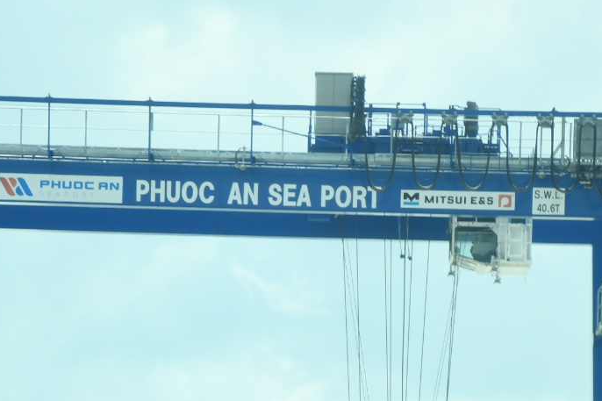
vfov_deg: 4.3
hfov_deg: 6.5
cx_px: 291
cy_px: 442
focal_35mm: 319
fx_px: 5333
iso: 200
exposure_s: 1/125
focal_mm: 90
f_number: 5.6
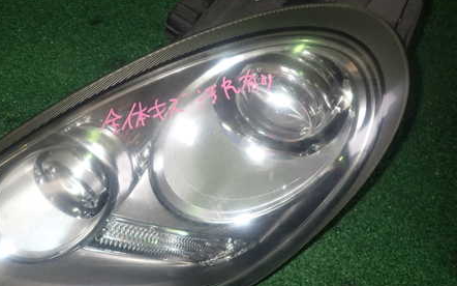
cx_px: 172
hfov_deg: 53.4
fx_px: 448
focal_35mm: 36
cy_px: 119
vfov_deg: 35.2
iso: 320
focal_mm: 4.5
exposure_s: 1/30
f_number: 5.6
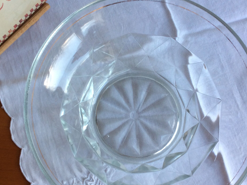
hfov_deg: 42.0
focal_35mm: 45
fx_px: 321
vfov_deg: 32.0
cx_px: 107
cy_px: 110
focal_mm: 3.3
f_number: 2.4
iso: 32
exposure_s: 1/33
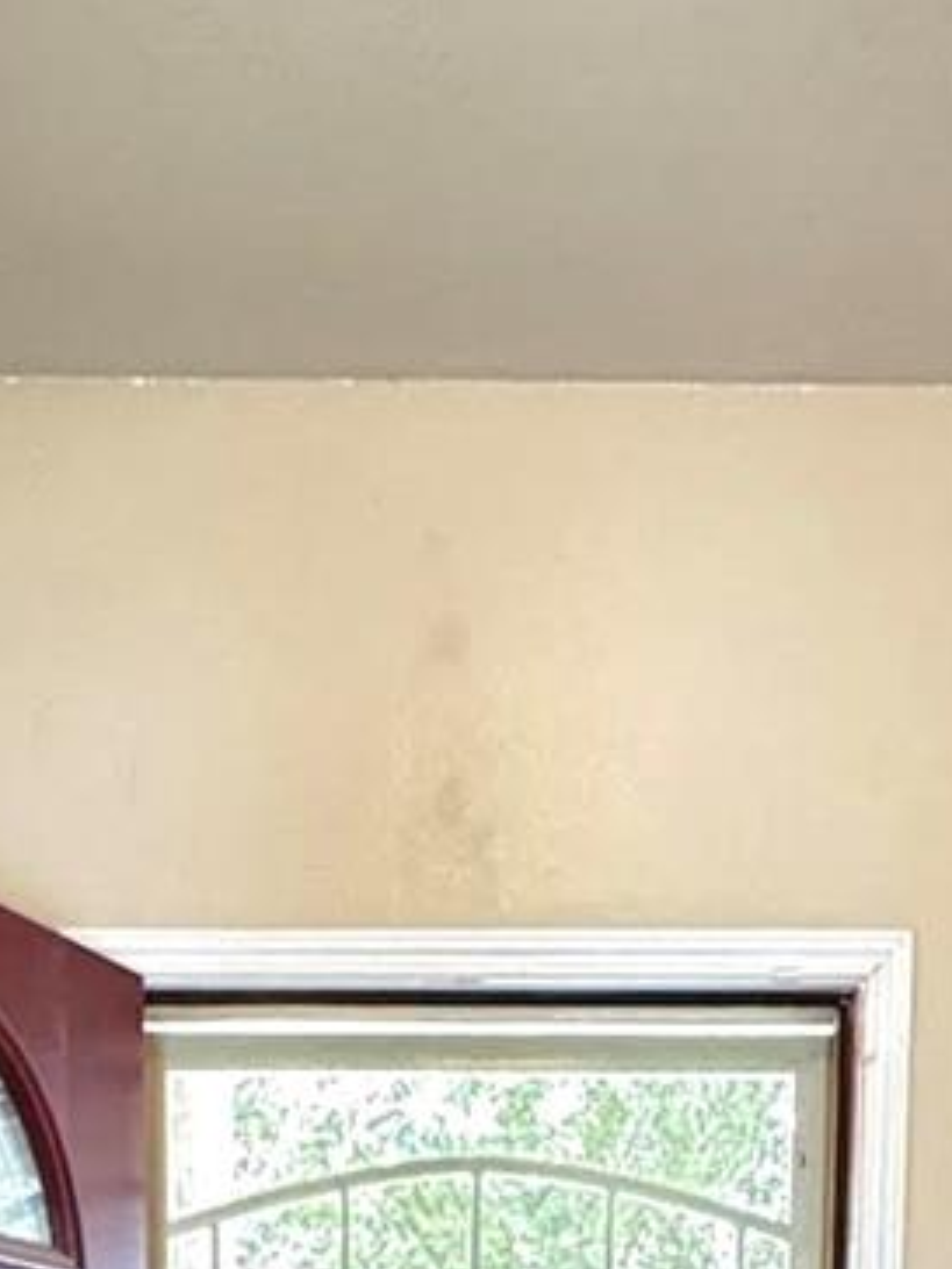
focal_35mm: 59
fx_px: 2163
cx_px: 471
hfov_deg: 24.8
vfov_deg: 25.4
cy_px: 1865
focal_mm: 2.22
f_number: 2.2
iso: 1000
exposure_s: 1/60
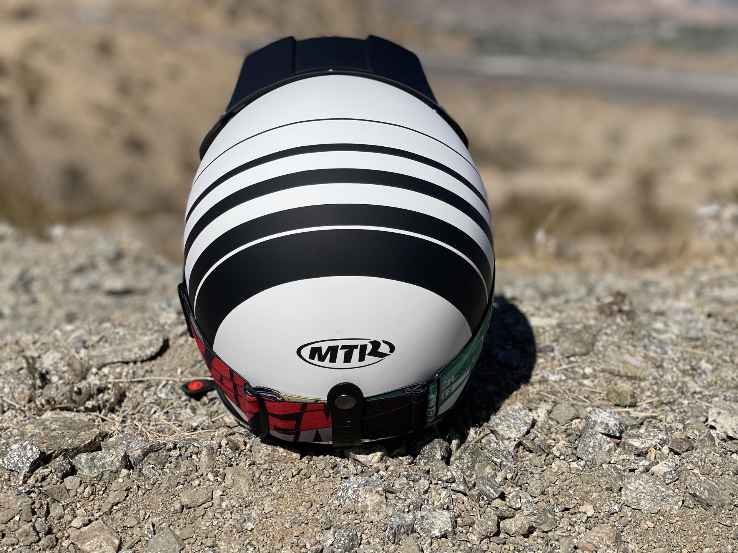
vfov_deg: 22.9
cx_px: 369
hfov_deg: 30.3
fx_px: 1364
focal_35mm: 64
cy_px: 276
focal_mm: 7.5
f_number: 2.2
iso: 32
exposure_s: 1/4219
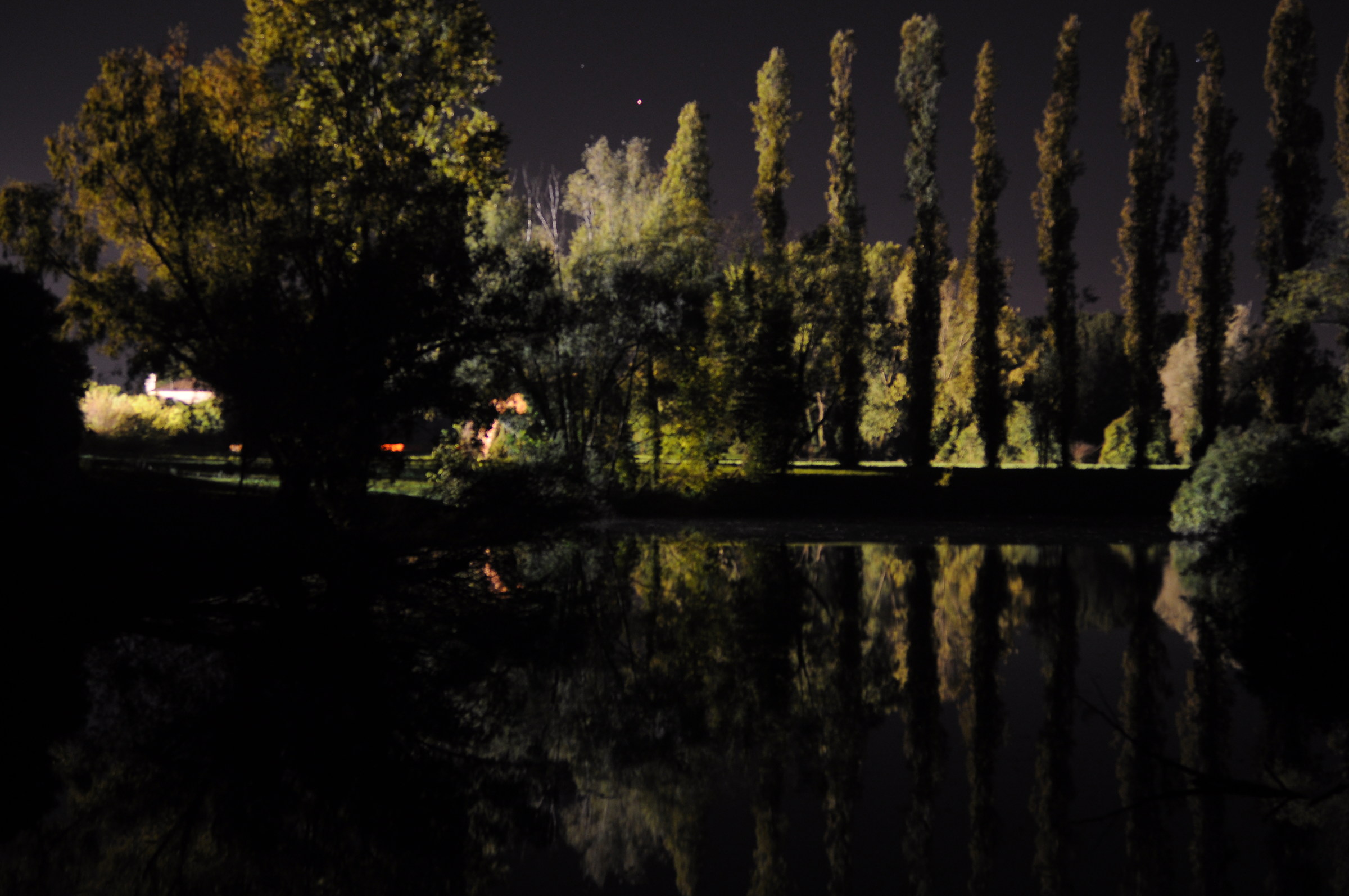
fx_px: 1572
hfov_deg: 46.4
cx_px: 674
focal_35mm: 42
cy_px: 448
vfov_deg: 31.8
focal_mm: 28
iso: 500
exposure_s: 2.5
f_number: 2.8
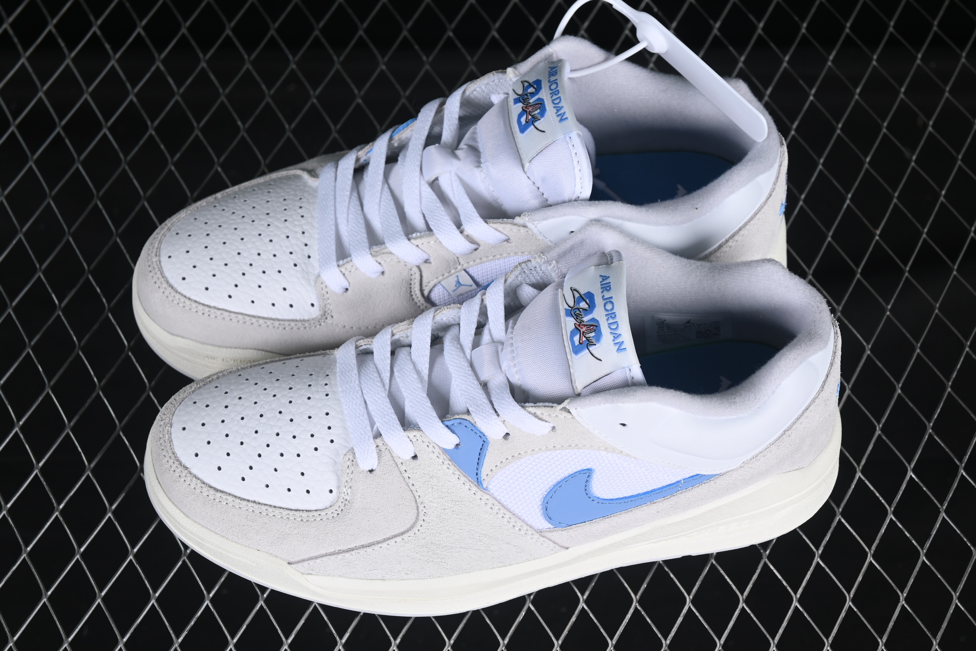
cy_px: 326
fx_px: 2033
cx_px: 488
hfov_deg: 27.0
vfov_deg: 18.2
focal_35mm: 75
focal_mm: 50
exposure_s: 1/80
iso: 160
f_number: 7.1
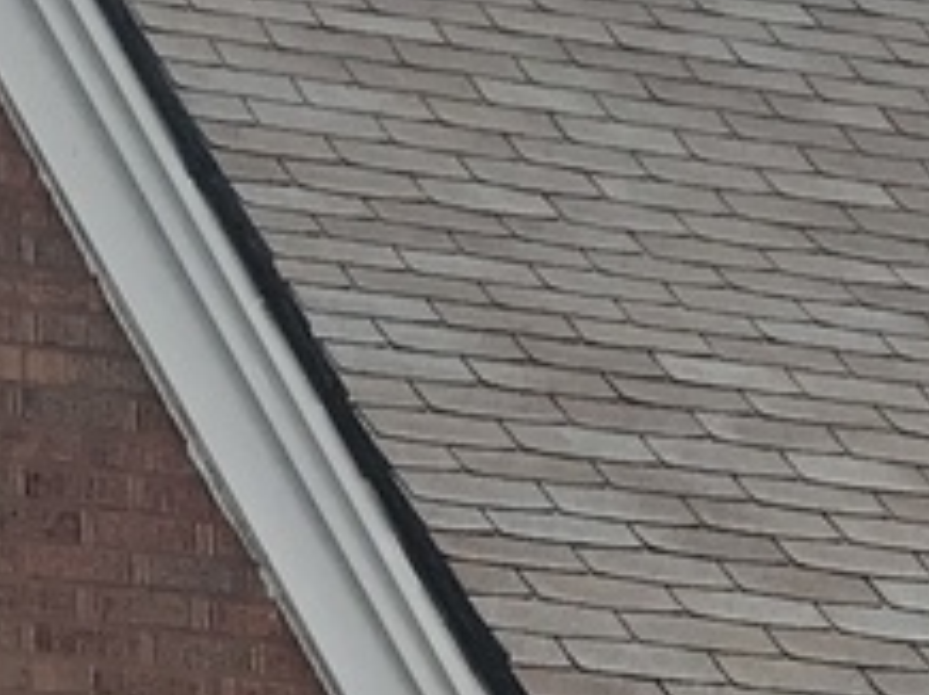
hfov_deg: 10.5
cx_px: -183
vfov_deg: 7.5
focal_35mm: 185
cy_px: 1671
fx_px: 4959
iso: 20
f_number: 1.8
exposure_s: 1/967
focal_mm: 3.99
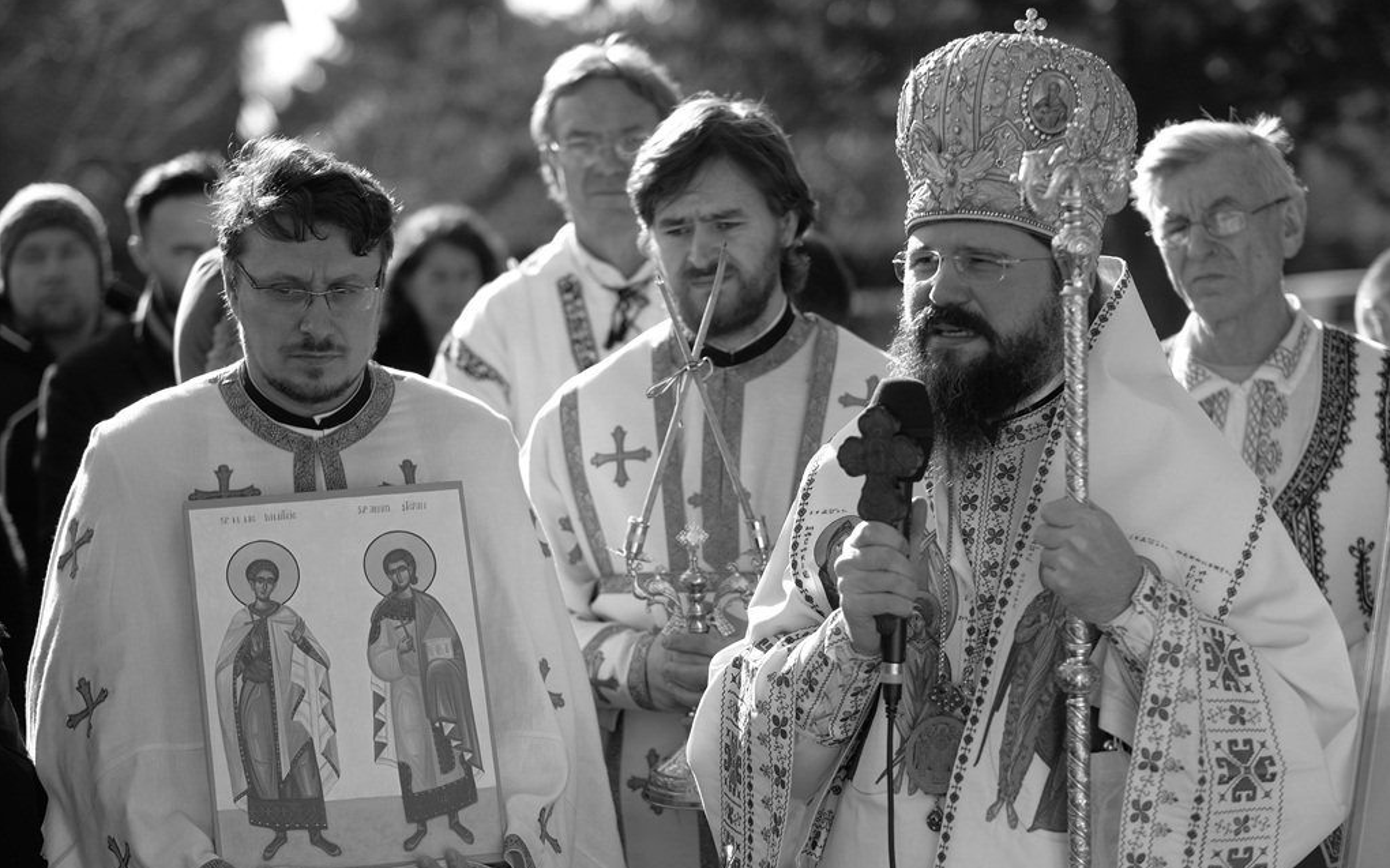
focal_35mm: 86
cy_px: 438
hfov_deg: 24.1
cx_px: 696
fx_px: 3257
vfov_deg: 15.2
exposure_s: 1/3200
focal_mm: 56
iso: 200
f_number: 1.8
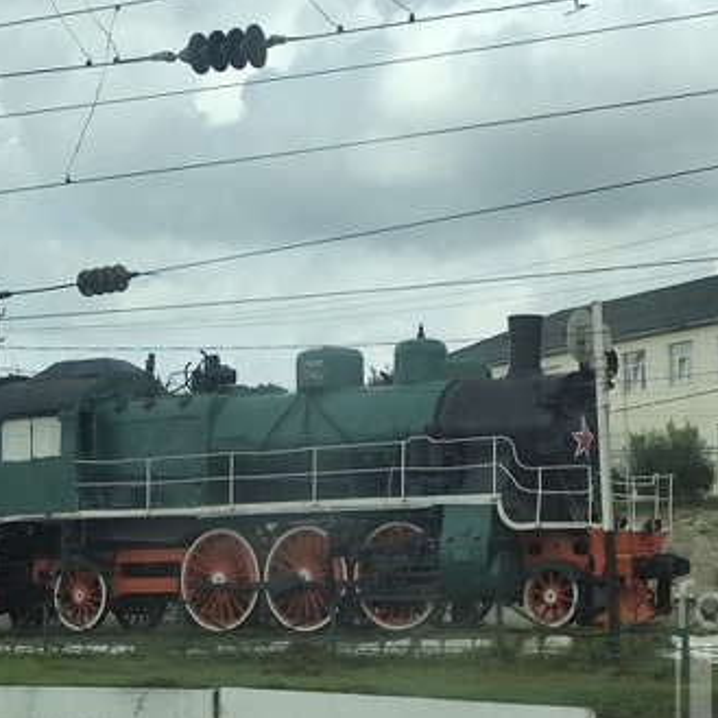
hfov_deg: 17.7
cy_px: 591
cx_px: 367
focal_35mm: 98
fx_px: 2300
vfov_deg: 17.6
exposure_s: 1/669
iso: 50
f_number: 1.65
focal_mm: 6.19
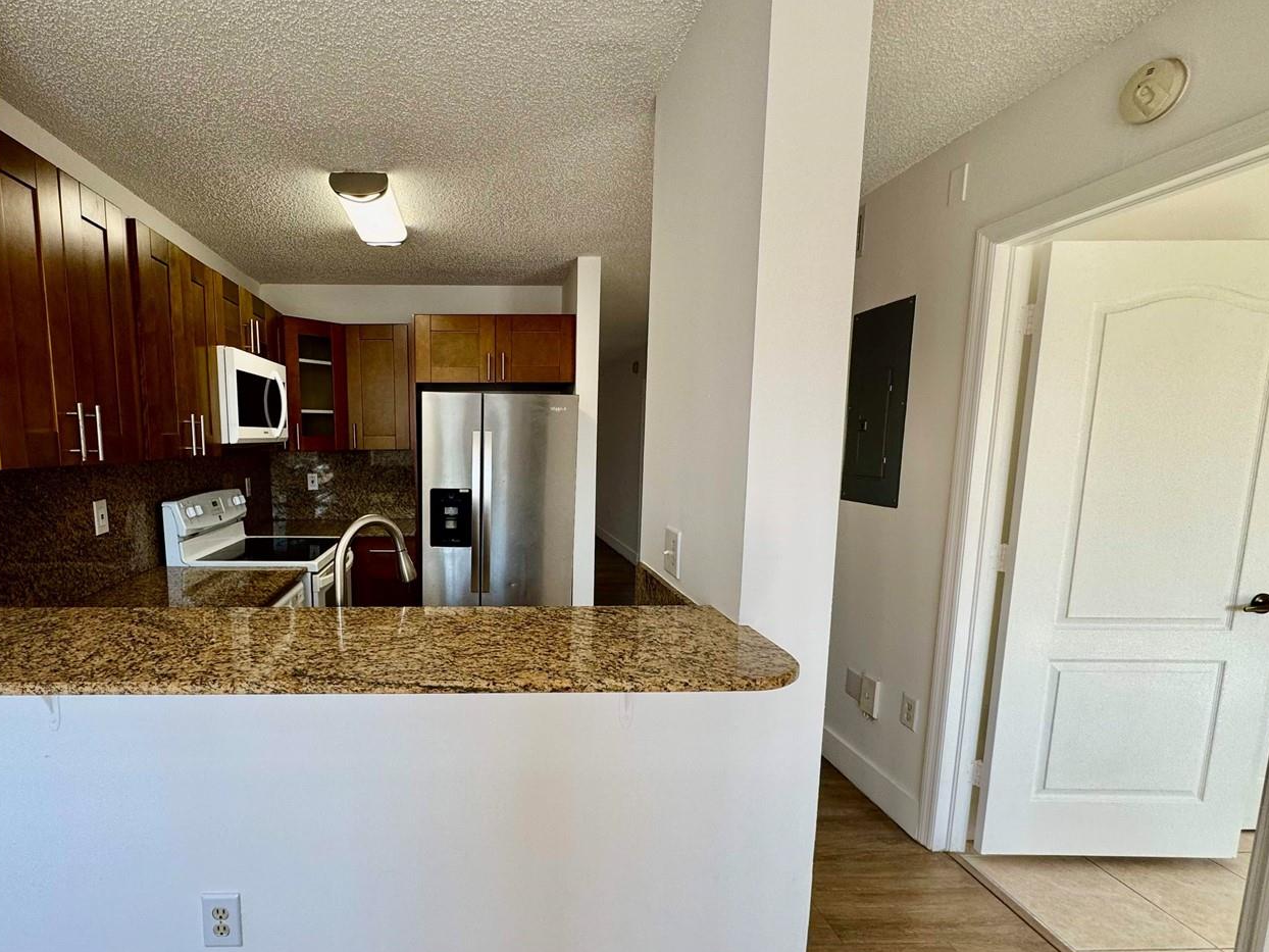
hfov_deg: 86.2
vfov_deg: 71.4
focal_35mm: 18
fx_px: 660
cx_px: 481
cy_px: 530
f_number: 2.2
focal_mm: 2.22
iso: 100
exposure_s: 1/120
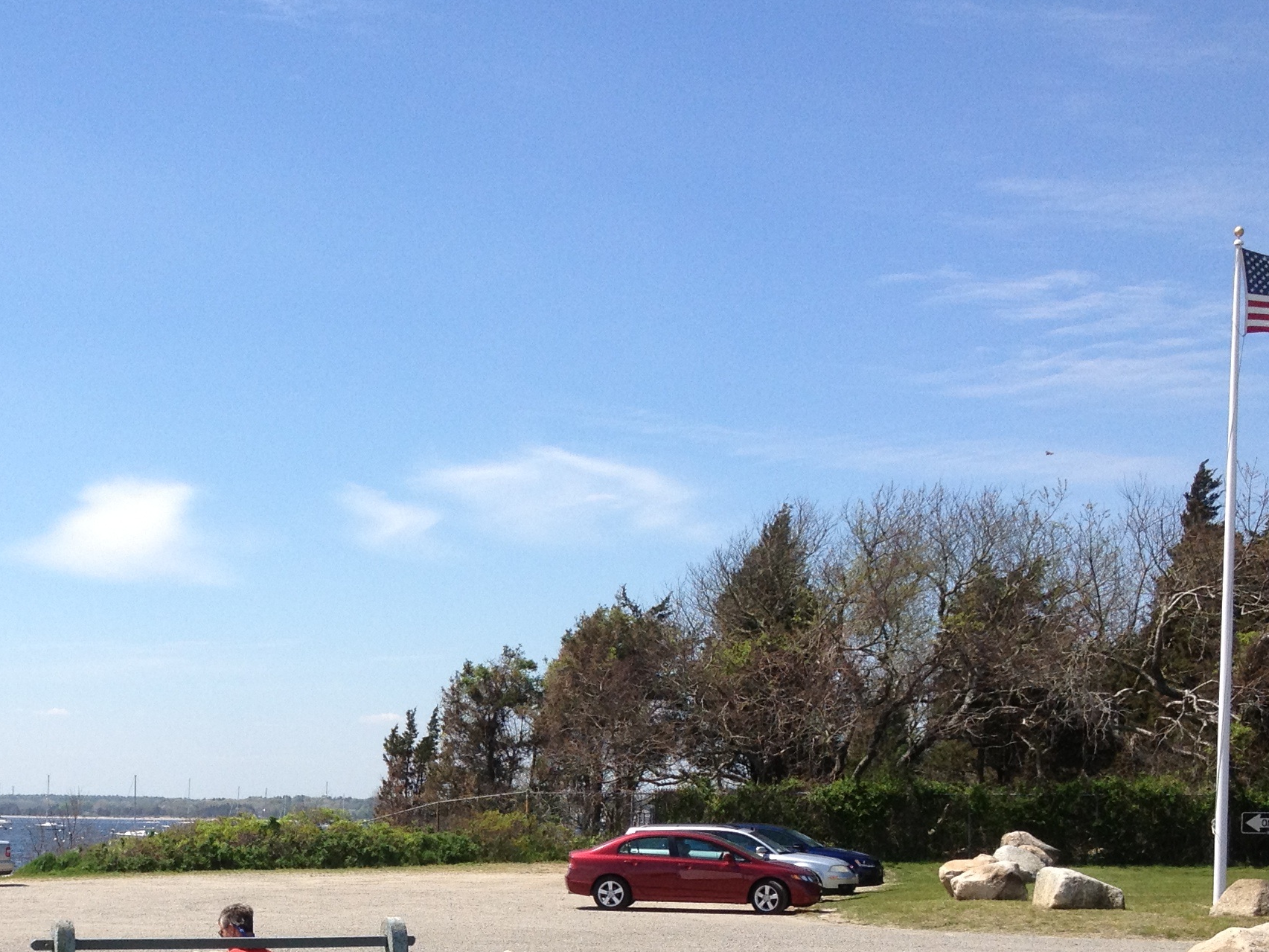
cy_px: 874
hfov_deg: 28.4
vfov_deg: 21.4
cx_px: 278
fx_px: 2456
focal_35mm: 67
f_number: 2.4
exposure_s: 1/1672
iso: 64
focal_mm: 4.28
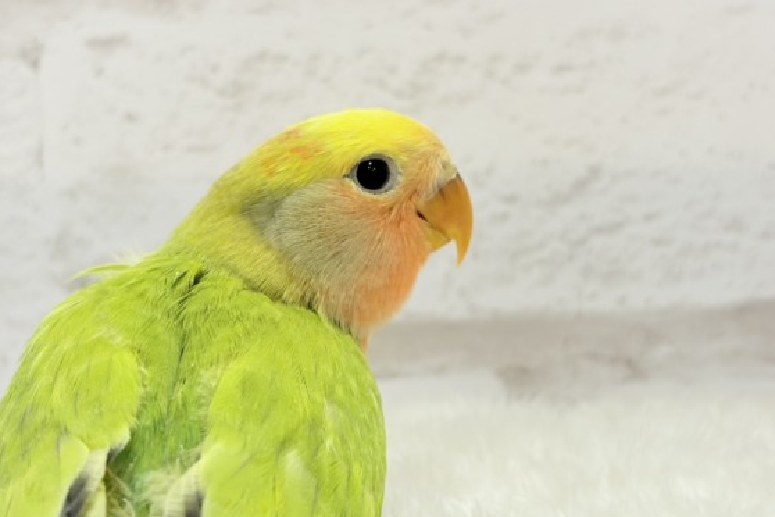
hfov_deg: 32.4
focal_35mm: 62
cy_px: 245
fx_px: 1335
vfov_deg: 21.9
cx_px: 385
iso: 64
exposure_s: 1/100
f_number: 1.6
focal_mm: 5.96
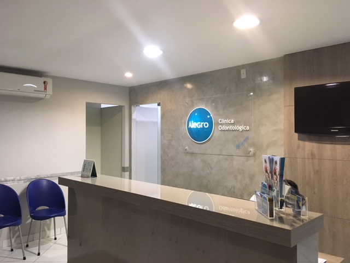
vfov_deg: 48.2
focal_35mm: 29
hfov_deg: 61.7
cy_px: 132
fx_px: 293
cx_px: 175
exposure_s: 1/30
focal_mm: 4.15
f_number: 2.2
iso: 200
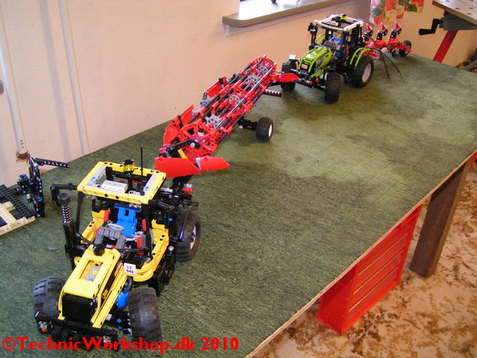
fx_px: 524
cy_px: 179
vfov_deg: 37.7
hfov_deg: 49.0
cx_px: 238
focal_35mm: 38
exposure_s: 1/40
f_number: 2.8
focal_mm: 5.8
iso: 200
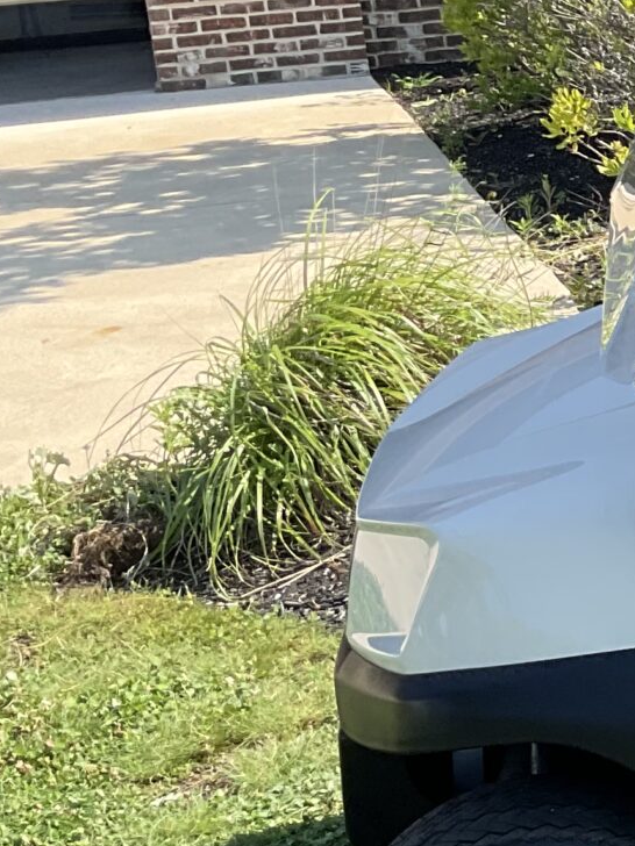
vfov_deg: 19.2
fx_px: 2495
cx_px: 1332
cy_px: 314
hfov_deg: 12.5
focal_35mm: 102
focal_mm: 3
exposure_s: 1/620
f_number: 1.8
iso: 16
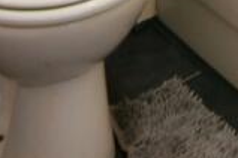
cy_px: -340
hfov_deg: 21.1
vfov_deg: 10.2
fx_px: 595
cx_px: 286
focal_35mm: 90
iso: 1000
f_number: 6.3
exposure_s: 1/15
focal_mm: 14
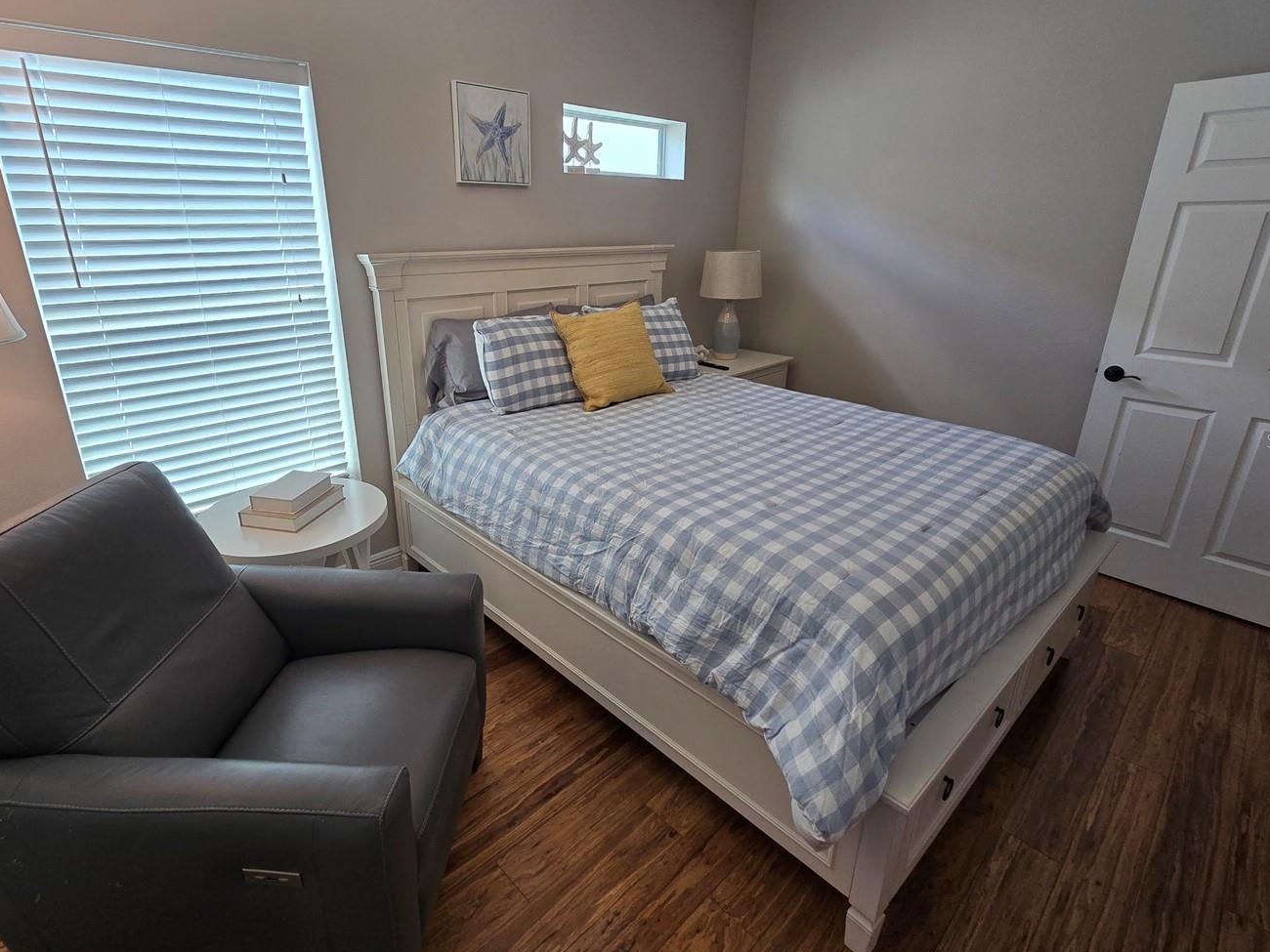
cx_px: 577
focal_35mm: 16
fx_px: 587
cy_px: 440
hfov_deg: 94.2
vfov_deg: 78.0
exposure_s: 1/60
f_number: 2.2
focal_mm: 2.2
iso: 80
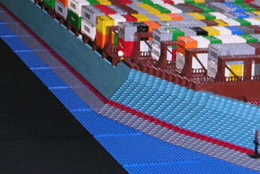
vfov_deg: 8.4
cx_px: 141
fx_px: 1163
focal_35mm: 161
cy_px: -59
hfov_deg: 12.8
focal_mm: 12.7
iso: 56
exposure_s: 1/60.1
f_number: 3.1
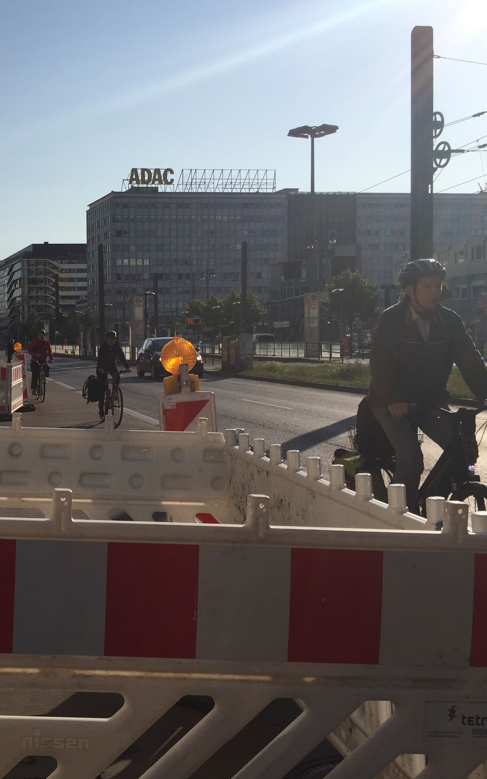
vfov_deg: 47.2
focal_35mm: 42
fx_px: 892
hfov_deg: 28.4
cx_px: -13
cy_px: 389
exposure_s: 1/4405
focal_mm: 4.15
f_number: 2.2
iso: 32
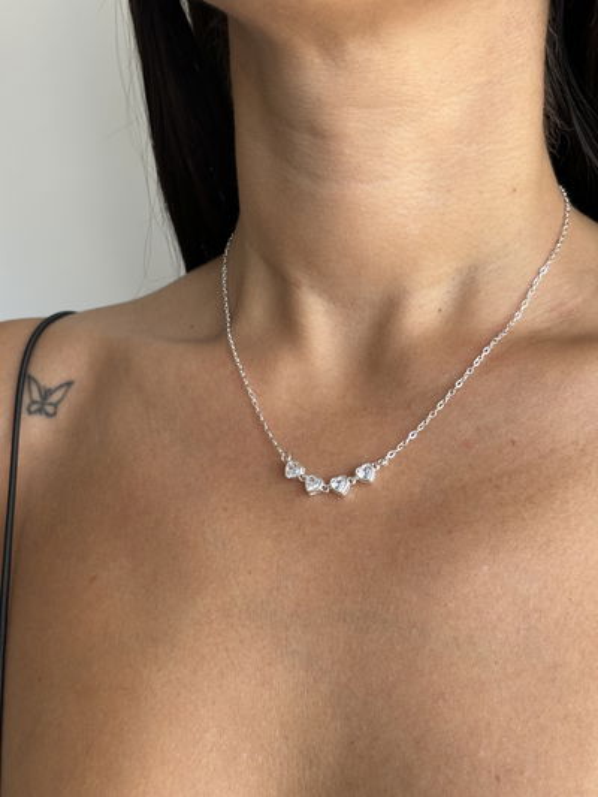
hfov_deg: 28.0
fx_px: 1197
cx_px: 299
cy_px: 398
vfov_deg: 36.8
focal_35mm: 52
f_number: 1.6
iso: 40
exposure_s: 1/121
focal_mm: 5.96
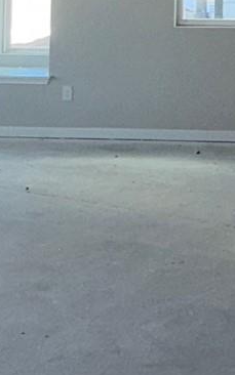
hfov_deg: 14.6
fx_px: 850
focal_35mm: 83
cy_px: -119
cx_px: 354
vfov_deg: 22.2
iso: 50
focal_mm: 2.22
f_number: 2.2
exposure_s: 1/121
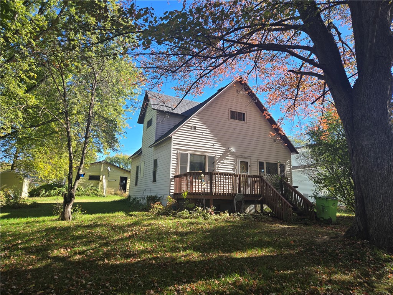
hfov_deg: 73.9
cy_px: 148
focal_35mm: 23
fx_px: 261
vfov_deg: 58.9
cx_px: 196
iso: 25
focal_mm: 5.4
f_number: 1.8
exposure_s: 1/556
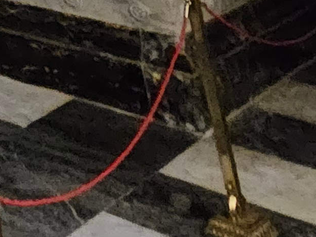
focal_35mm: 84
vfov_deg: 11.6
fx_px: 767
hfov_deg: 12.7
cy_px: -438
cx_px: -557
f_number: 2.2
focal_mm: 2.2
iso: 1250
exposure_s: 1/25
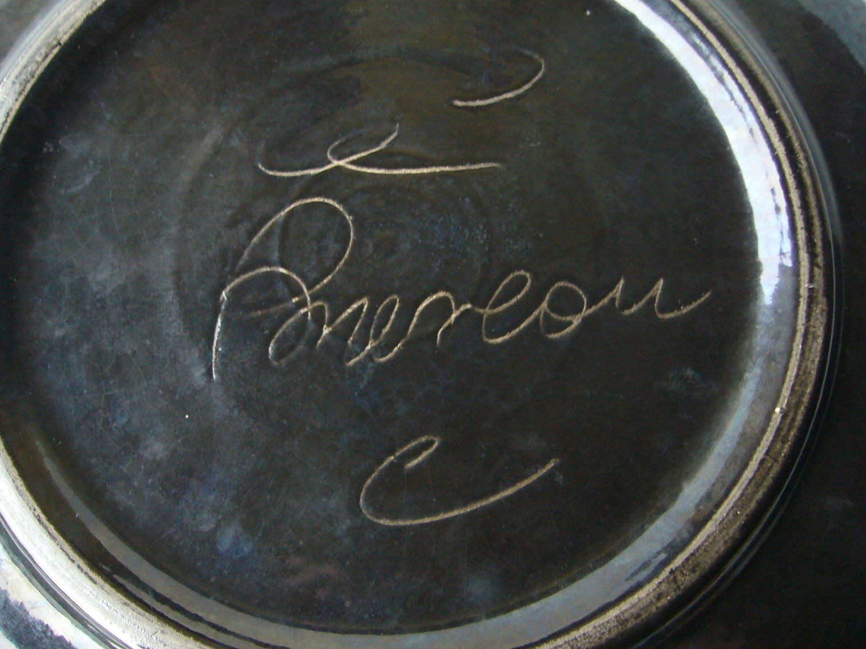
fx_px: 925
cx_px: 430
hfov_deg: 50.1
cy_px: 315
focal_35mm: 37
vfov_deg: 38.7
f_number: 2.8
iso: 200
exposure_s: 1/8
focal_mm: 5.8
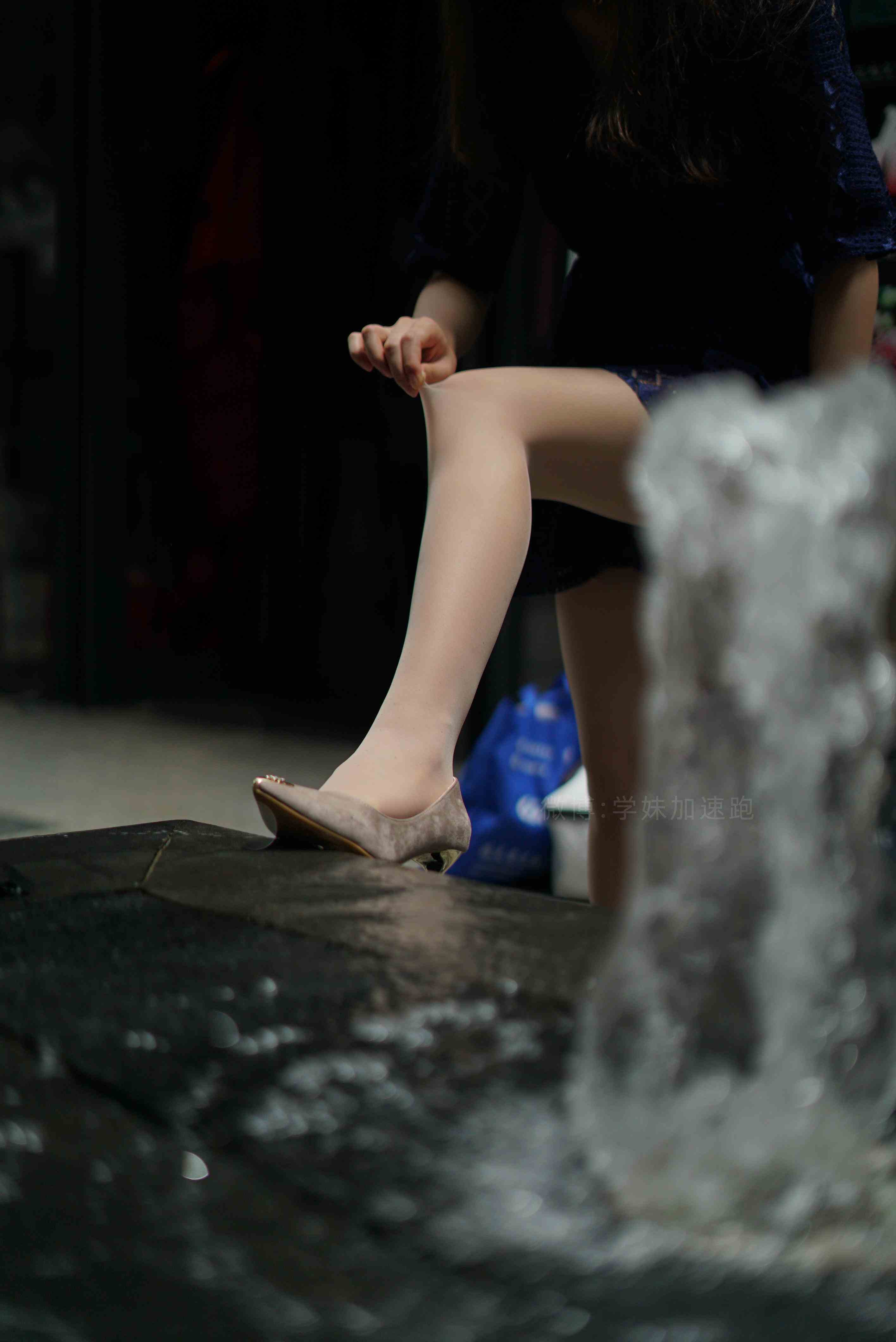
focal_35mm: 50
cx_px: 448
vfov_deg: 39.6
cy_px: 671
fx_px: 1864
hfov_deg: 27.0
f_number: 1.8
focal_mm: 50
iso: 200
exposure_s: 1/6400
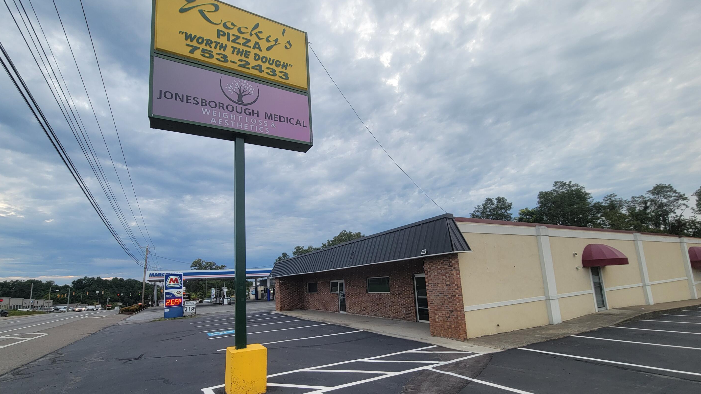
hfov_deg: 103.0
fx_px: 279
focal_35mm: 15
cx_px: 341
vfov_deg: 69.6
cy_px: 241
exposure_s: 1/146
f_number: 2.2
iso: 50
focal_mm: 2.2
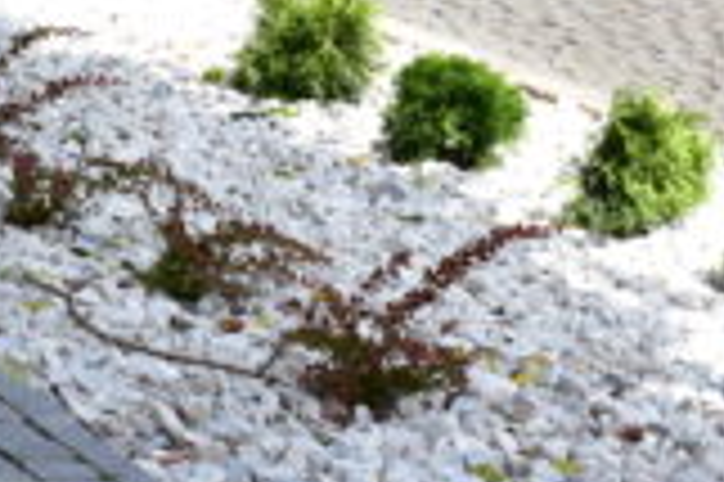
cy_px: -122
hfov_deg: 11.1
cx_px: -85
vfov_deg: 7.5
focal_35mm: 182
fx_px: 3656
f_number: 6.3
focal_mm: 31
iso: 400
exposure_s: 1/800
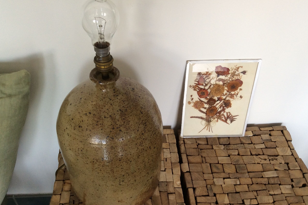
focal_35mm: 36
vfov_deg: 36.9
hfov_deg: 53.1
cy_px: 109
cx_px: 147
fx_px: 308
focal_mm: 3.3
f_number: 2.4
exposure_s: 1/33
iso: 40
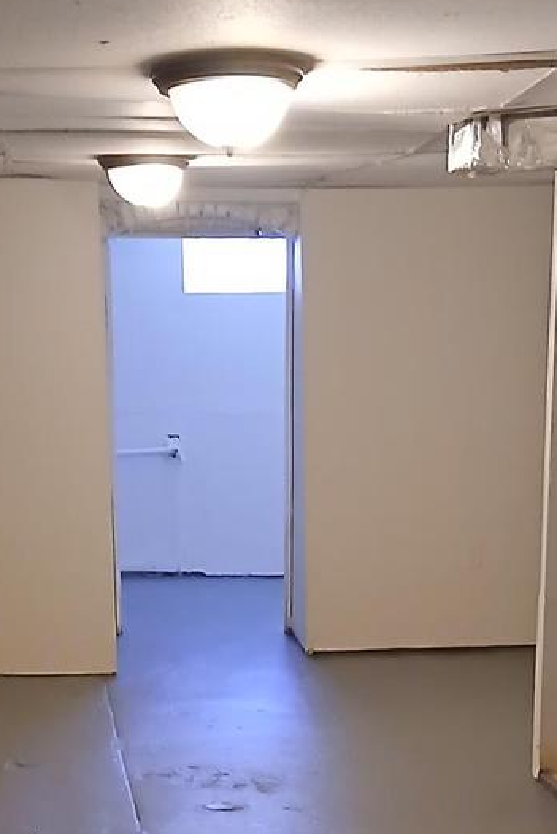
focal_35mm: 79
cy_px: 864
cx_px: 282
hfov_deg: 17.3
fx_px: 1832
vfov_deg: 24.3
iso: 400
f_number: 1.8
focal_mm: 3.98
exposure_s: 1/24
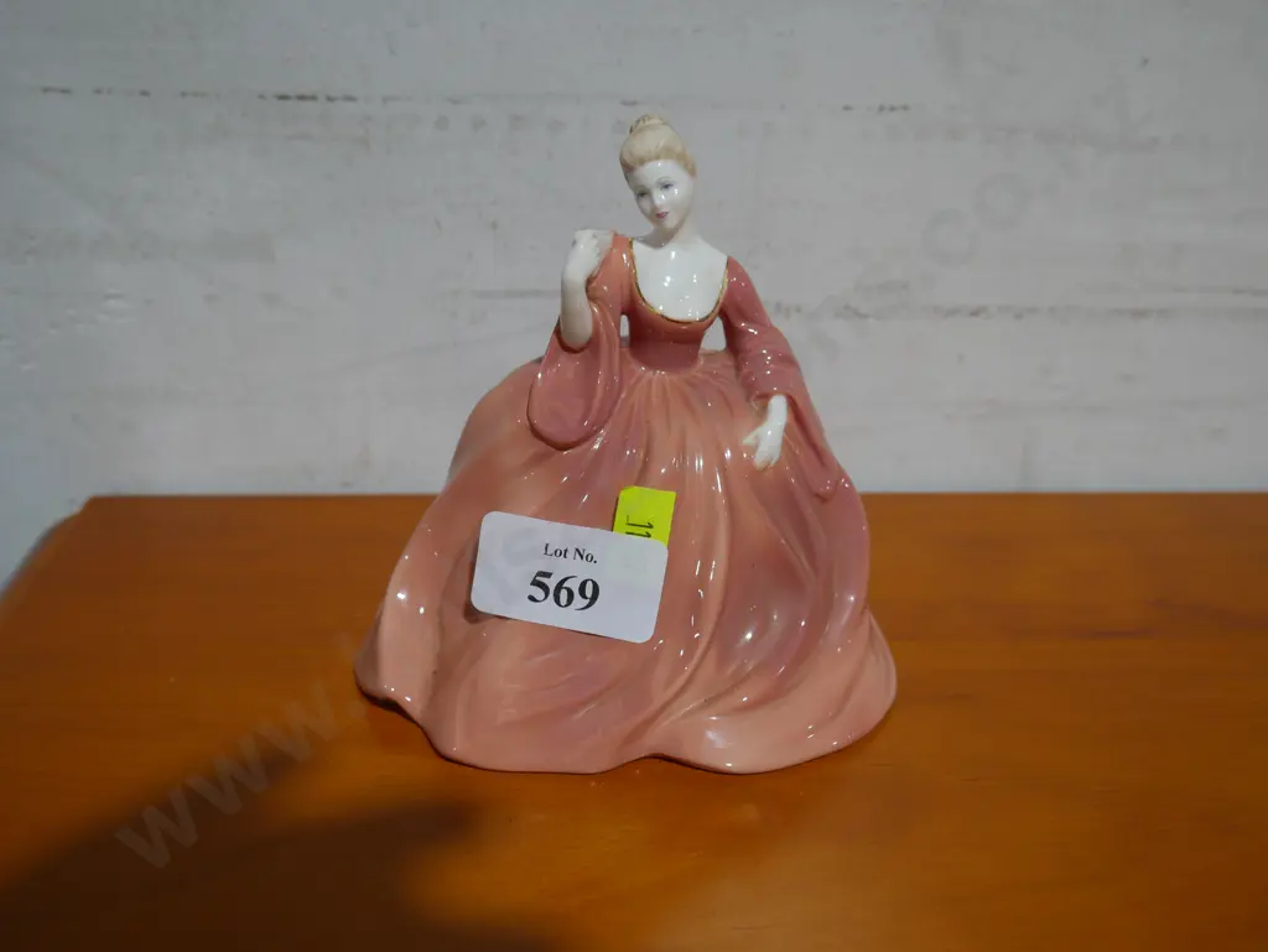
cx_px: 634
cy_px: 476
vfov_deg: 39.7
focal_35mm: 36
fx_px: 1319
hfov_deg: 51.3
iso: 200
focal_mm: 18
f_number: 4
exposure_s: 1/60
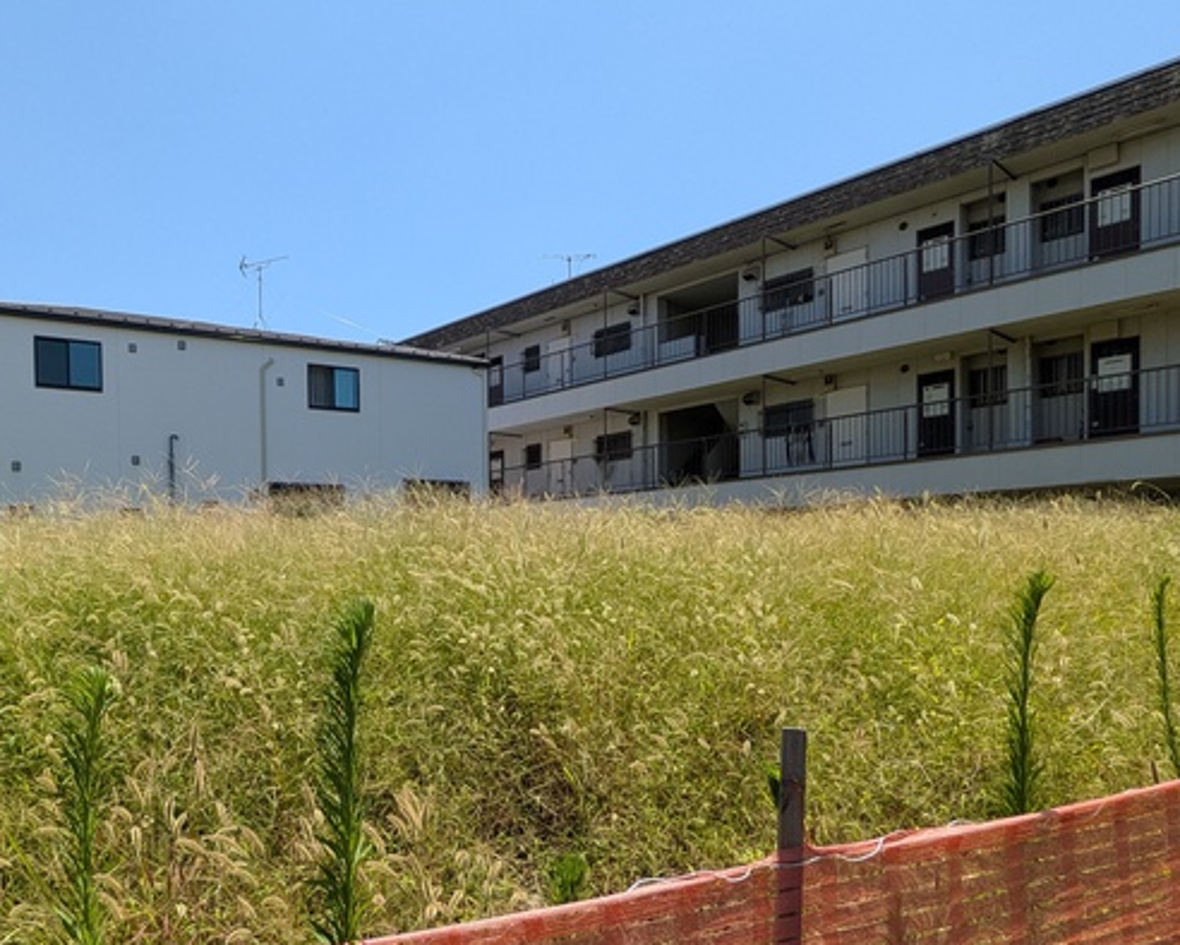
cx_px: 432
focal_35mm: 25
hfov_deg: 66.9
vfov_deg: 56.0
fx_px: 873
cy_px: 603
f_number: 2.2
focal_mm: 1.83
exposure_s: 1/1414
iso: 51
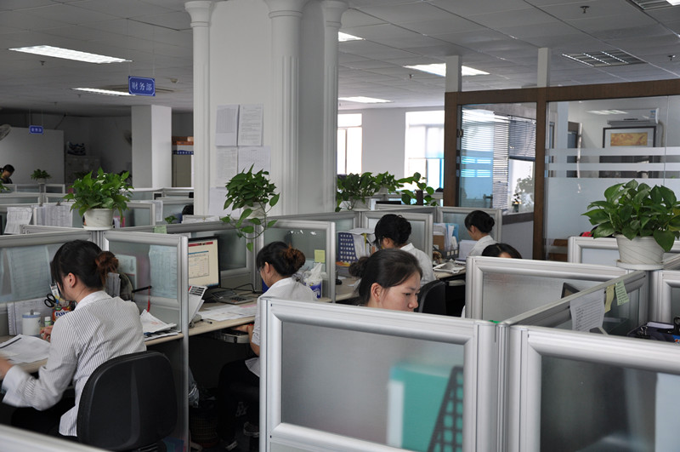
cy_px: 226
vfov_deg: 31.8
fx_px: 792
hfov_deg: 46.5
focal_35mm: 42
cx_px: 340
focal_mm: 28
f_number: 4
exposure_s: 1/20
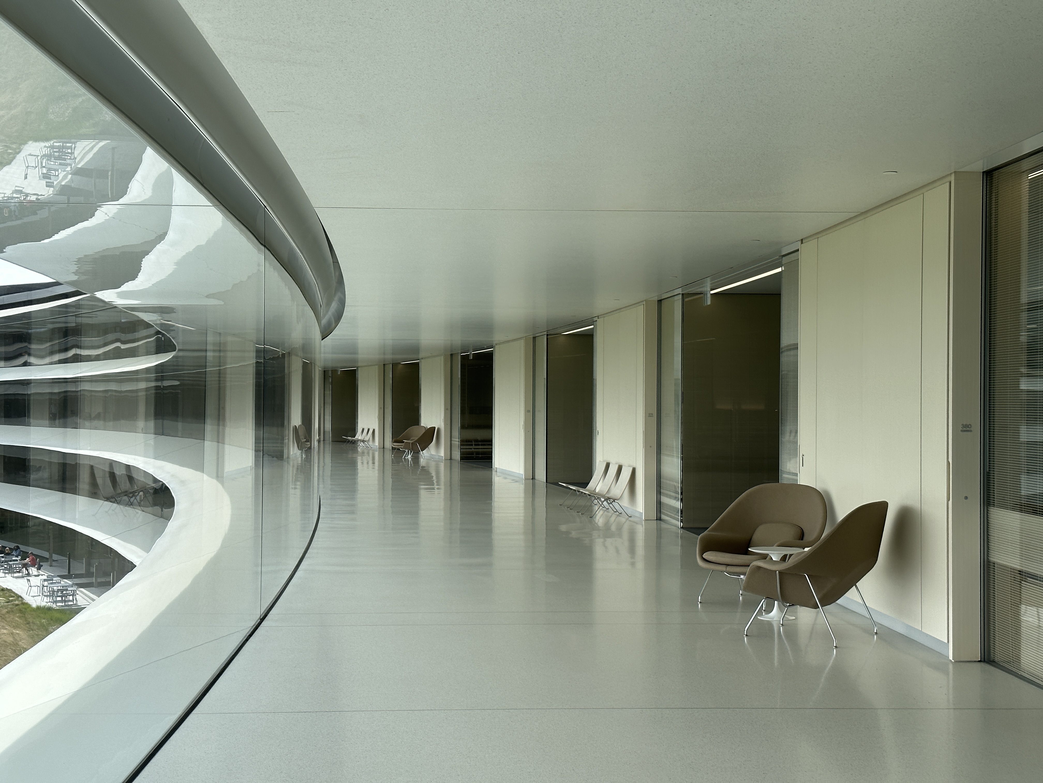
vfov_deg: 30.3
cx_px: 522
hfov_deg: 39.7
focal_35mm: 48
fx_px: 1446
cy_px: 392
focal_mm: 6.86
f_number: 1.78
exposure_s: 1/1062
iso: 64
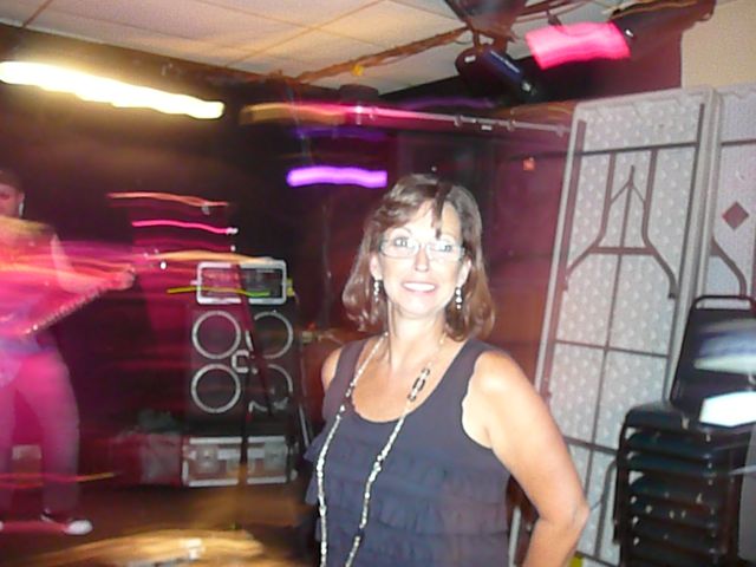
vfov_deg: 40.7
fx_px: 764
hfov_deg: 52.6
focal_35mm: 35
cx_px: 378
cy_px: 284
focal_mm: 5.2
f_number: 2.8
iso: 800
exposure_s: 1/8
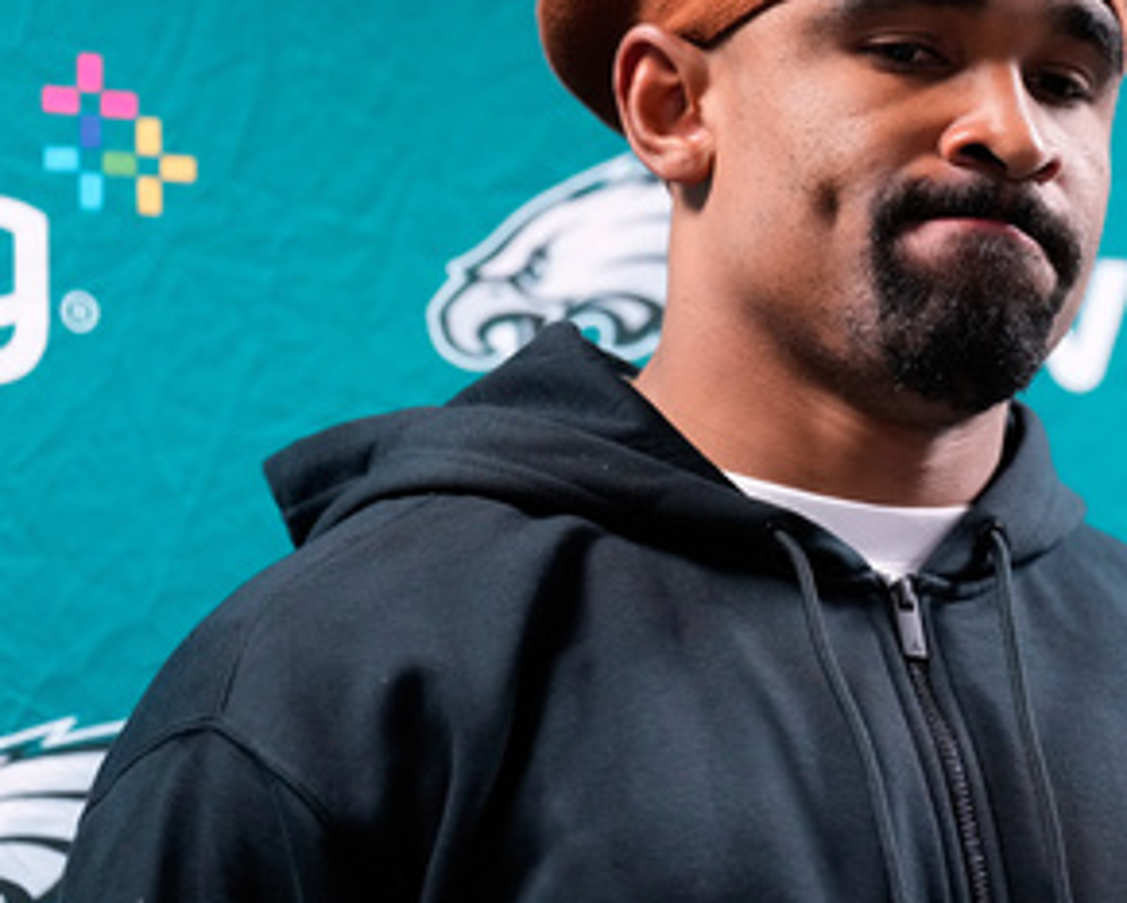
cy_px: 285
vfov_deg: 6.0
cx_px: 856
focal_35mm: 259
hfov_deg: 7.5
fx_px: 8642
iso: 3200
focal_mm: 157
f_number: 2.8
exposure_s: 1/60
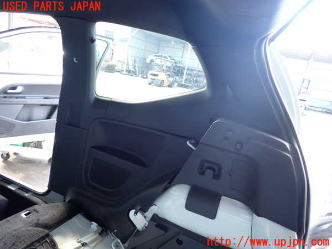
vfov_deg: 54.9
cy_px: 124
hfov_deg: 69.4
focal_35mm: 25
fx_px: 240
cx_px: 166
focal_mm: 4.5
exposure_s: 1/40
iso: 200
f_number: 2
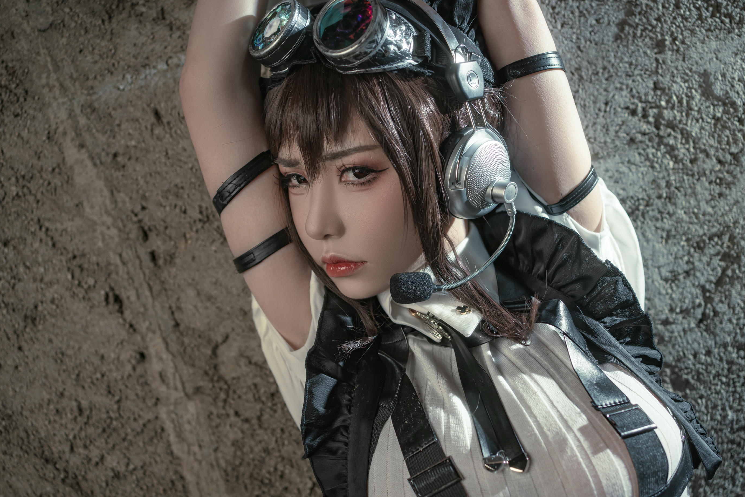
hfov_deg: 50.6
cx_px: 402
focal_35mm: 38
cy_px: 262
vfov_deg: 35.0
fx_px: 786
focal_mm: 35
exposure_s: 1/15
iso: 200
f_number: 3.2
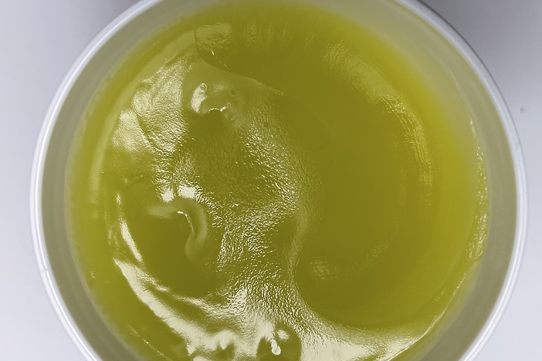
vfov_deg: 35.9
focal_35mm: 37
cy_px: 182
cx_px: 269
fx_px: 557
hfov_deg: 51.9
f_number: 1.6
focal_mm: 4.2
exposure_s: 1/1221
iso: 32
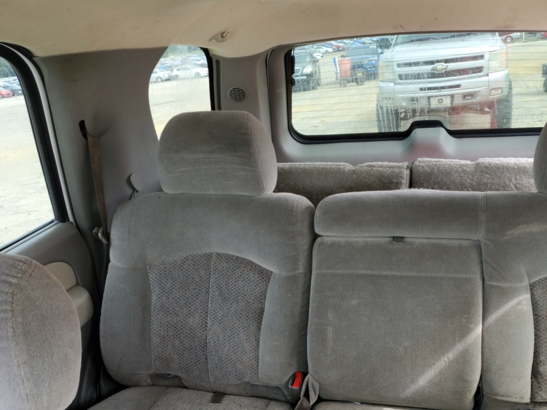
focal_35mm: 34
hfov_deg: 53.5
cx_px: 336
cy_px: 264
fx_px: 537
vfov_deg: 41.4
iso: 56
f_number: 1.5
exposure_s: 1/120
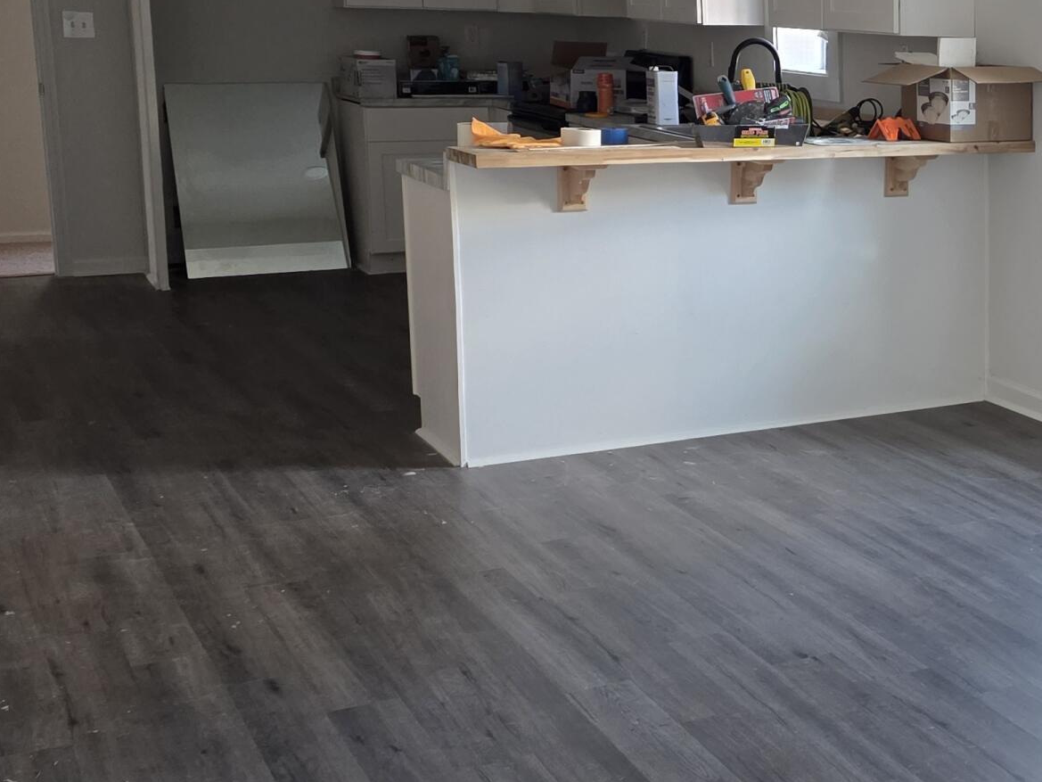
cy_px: 339
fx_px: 1776
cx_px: 1103
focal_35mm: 59
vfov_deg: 24.8
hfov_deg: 29.9
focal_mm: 6.25
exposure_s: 1/120
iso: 400
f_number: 1.7
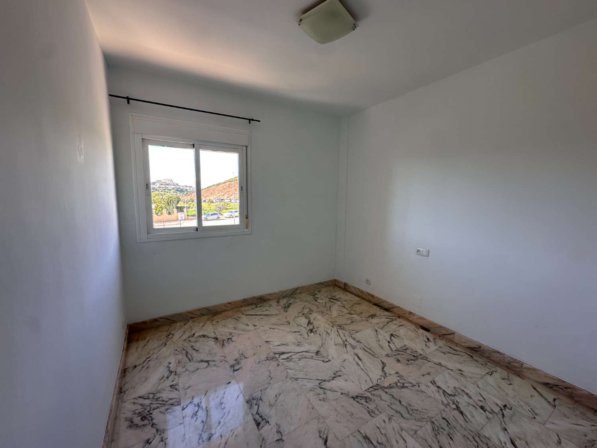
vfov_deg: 85.7
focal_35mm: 14
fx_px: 241
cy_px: 224
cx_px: 298
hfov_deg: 102.1
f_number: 2.2
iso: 40
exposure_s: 1/121
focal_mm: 2.22
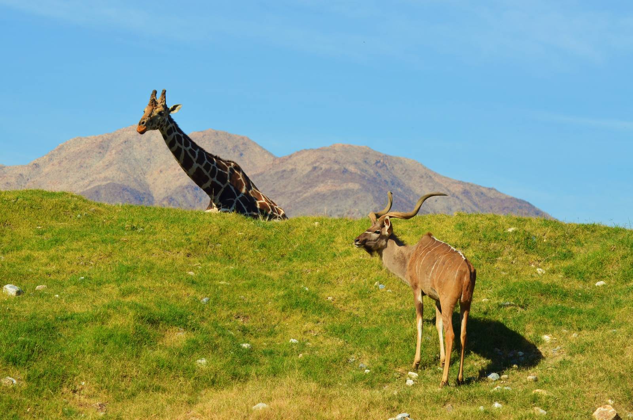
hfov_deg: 14.0
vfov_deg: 9.3
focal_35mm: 147
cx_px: 316
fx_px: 2580
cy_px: 210
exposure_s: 1/800
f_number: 7.1
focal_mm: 98
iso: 200
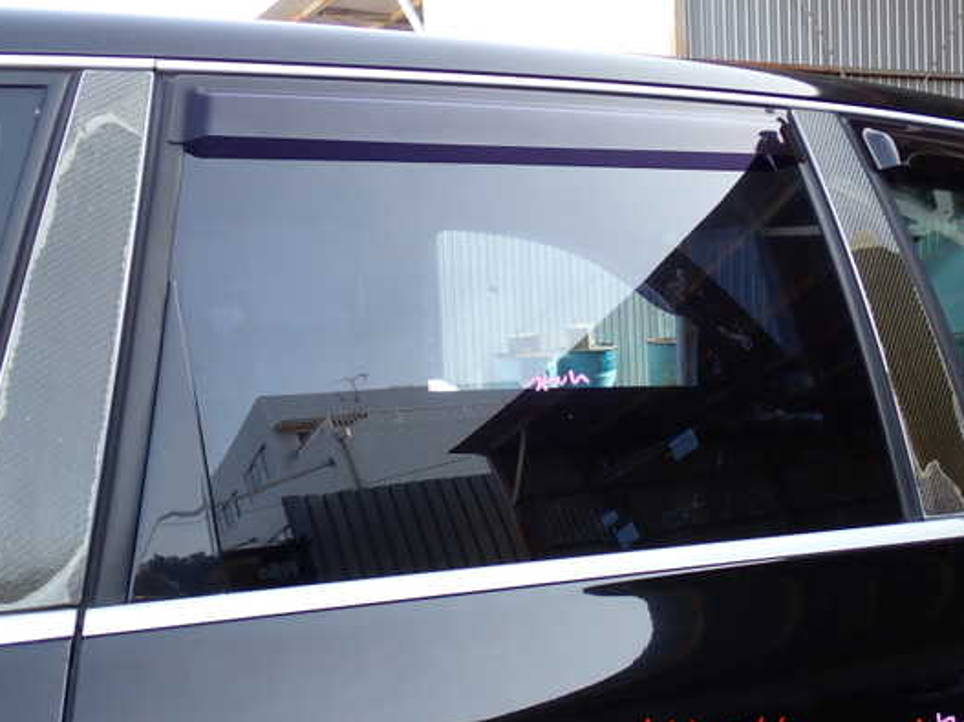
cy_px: 349
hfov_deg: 45.8
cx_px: 509
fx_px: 1142
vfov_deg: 35.1
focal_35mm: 41
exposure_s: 1/80
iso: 100
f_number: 3.5
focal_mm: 6.37
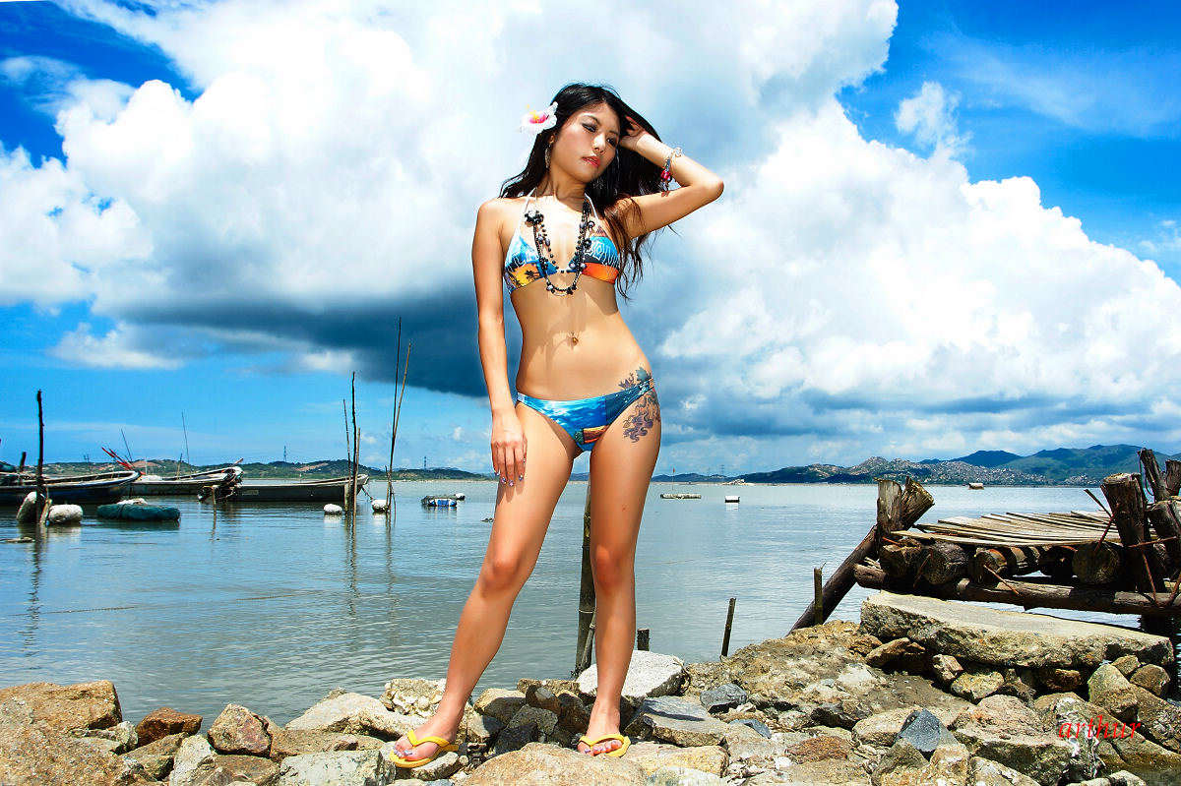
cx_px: 590
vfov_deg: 47.9
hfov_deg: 67.4
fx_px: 885
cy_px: 393
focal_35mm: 27
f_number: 10
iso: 100
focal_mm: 18
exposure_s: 1/125
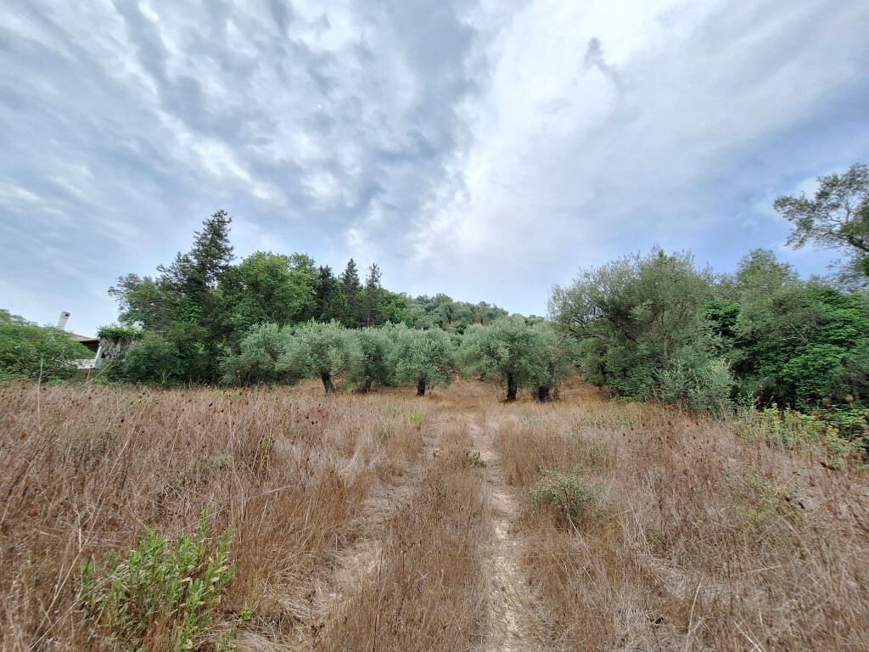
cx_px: 434
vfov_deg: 89.9
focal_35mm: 13
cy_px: 326
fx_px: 326
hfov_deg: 106.2
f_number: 2.2
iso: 40
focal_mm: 1.74
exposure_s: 1/725
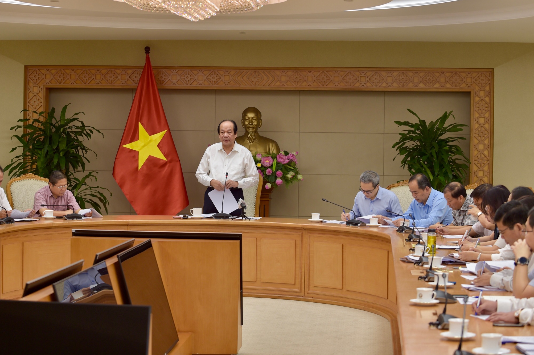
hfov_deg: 23.6
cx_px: 231
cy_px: 140
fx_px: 1275
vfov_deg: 15.9
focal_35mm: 86
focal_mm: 70
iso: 500
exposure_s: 1/160
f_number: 3.5
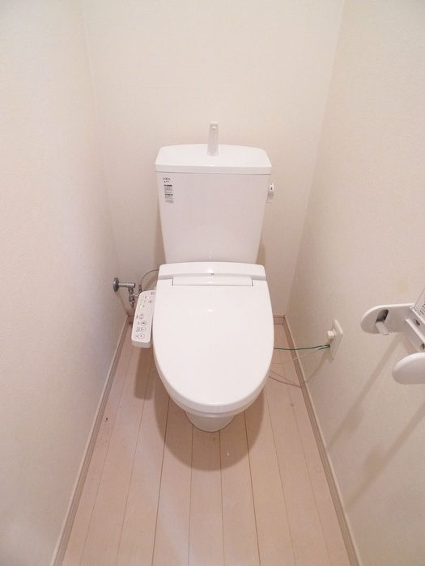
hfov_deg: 56.8
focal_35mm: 24
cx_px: 212
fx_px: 393
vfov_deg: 71.6
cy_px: 283
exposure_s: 1/40
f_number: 2
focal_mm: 5.1
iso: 400
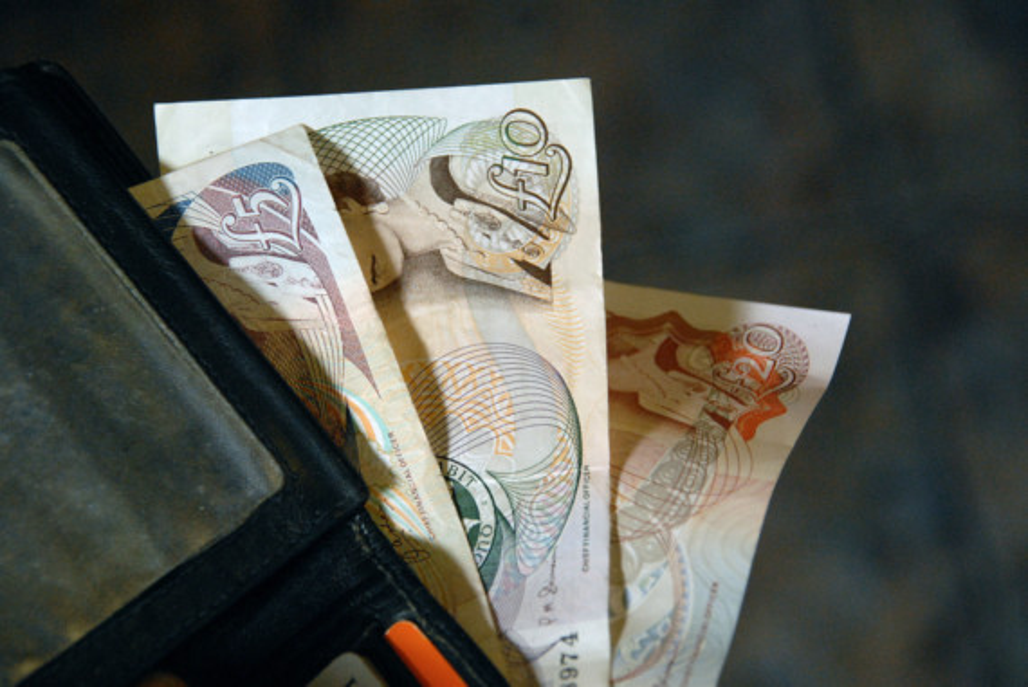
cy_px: 344
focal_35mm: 117
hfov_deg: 17.5
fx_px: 3343
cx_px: 514
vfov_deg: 11.7
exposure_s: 1/60
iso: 1000
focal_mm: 78
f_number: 5.6
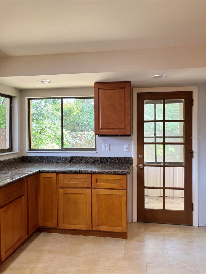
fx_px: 206
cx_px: 103
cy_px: 137
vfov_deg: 67.3
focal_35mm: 26
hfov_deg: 53.1
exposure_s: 1/60
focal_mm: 5.96
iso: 80
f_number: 1.6
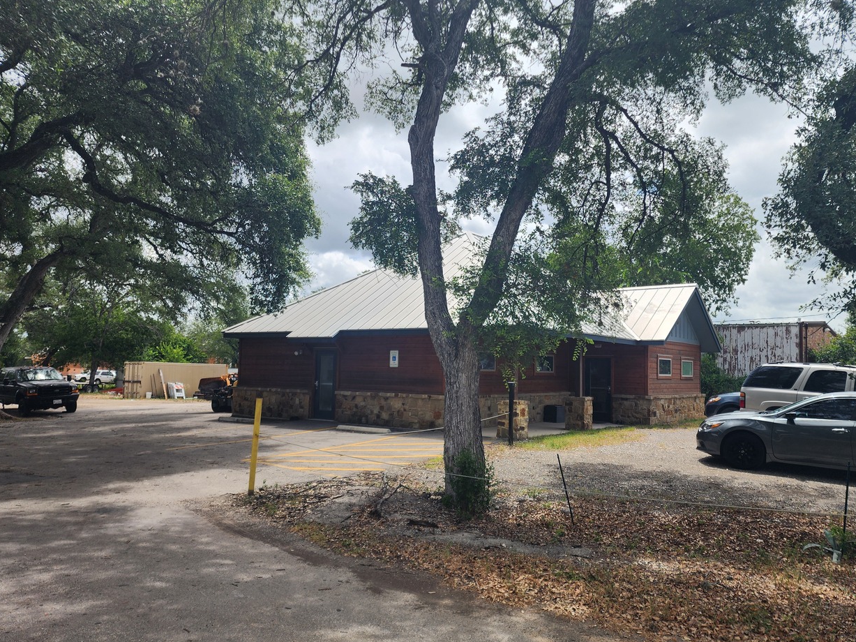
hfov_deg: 65.2
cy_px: 331
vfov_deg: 51.3
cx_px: 464
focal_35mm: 27
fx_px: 668
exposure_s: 1/973
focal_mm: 6.4
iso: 12
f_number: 1.8
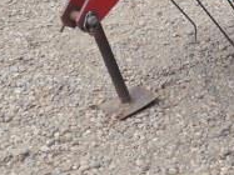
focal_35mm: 164
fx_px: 1108
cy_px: -194
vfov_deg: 8.5
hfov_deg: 11.3
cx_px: 409
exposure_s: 1/200
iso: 160
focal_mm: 15
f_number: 5
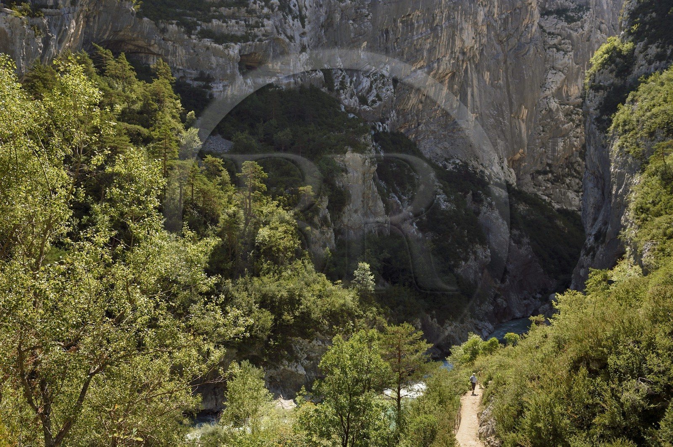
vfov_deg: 47.9
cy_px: 224
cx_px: 336
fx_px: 504
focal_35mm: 27
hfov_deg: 67.4
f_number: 9
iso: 200
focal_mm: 27
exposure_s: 1/200
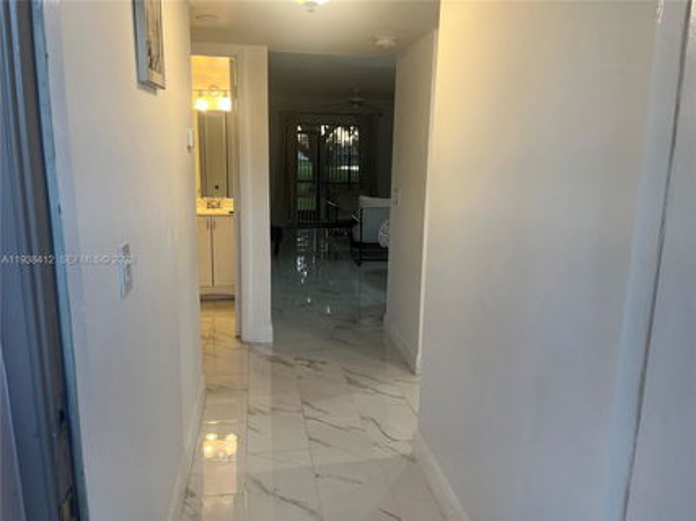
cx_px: 348
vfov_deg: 53.0
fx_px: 523
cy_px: 260
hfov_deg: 67.3
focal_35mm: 26
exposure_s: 1/120
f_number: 1.6
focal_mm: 5.1
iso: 80
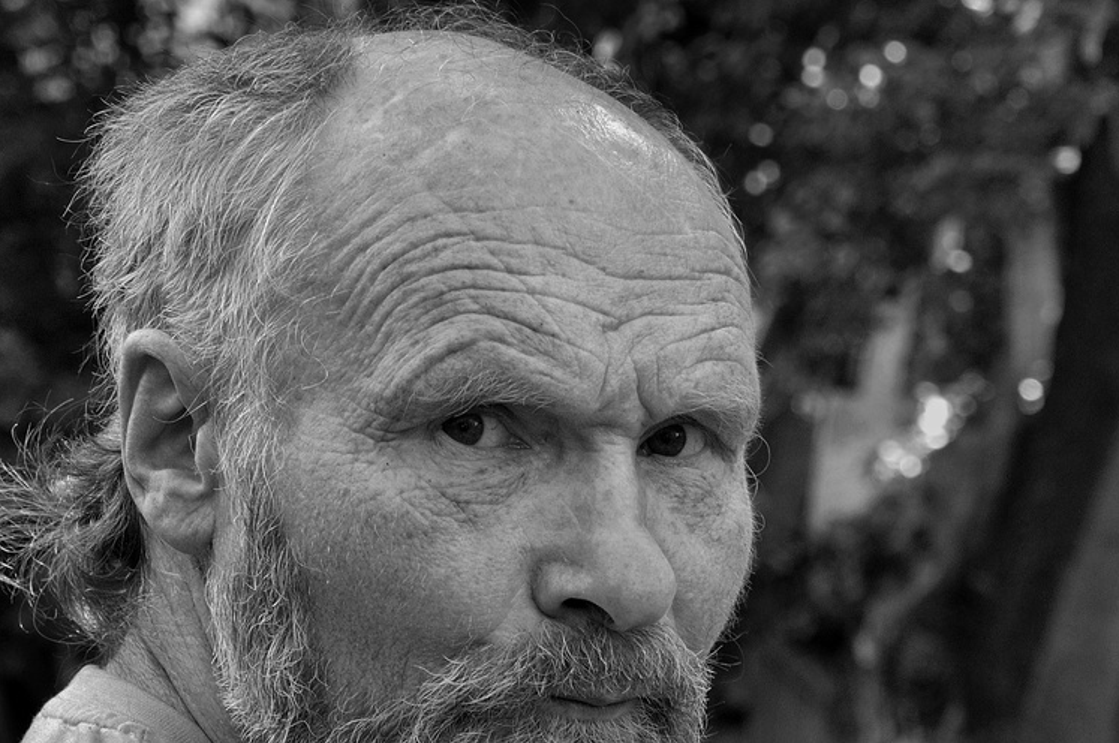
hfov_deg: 15.2
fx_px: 4191
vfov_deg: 10.1
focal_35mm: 135
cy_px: 614
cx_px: 515
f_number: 6.3
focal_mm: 48
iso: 400
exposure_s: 1/160
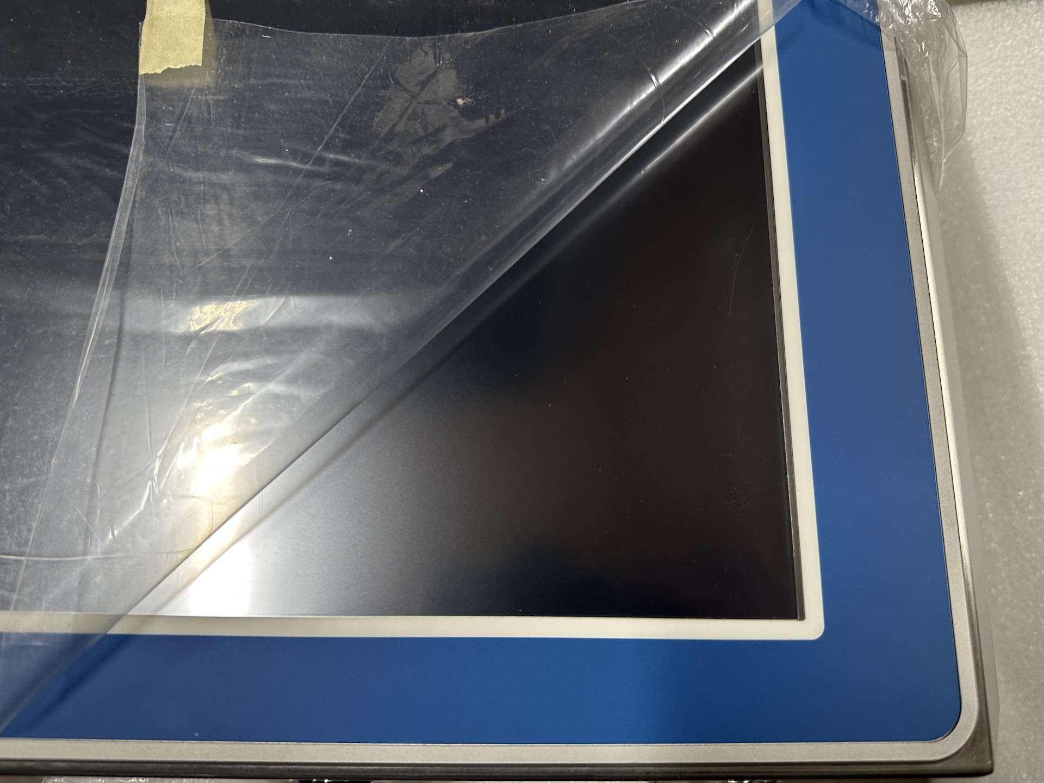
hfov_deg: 69.4
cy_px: 395
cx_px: 525
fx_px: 754
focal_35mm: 25
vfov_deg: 54.9
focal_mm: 6.86
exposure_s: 1/50
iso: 250
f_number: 1.78
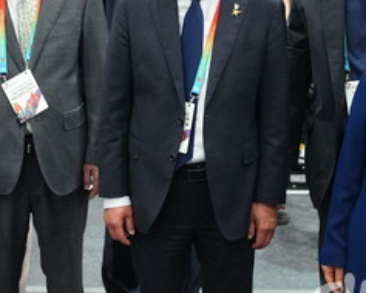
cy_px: 32
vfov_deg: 18.2
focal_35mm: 83
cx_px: 151
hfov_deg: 23.0
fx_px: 900
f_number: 4
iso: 5000
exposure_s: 1/125
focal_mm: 35
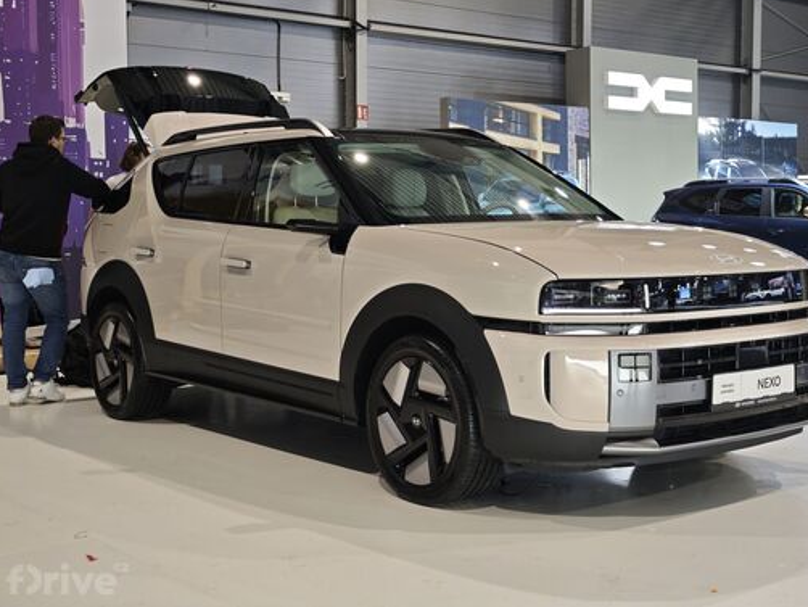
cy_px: 279
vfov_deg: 29.1
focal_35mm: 50
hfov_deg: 38.1
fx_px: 1168
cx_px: 436
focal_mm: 8.72
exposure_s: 1/100
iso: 250
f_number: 1.63
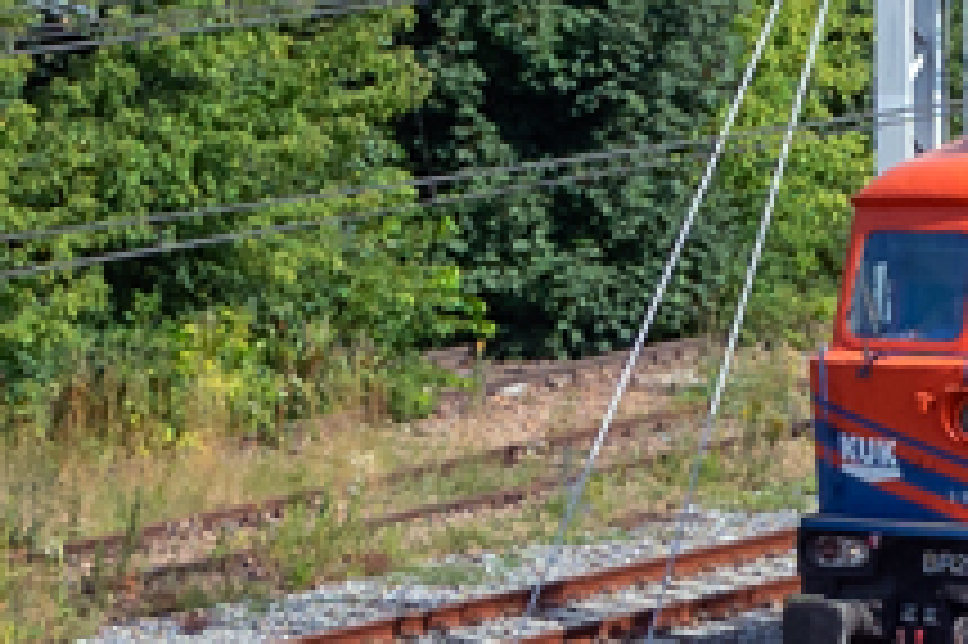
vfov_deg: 3.2
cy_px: 110
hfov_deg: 4.6
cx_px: 2895
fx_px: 11419
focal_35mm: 425
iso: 125
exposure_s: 1/500
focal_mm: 38
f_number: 9
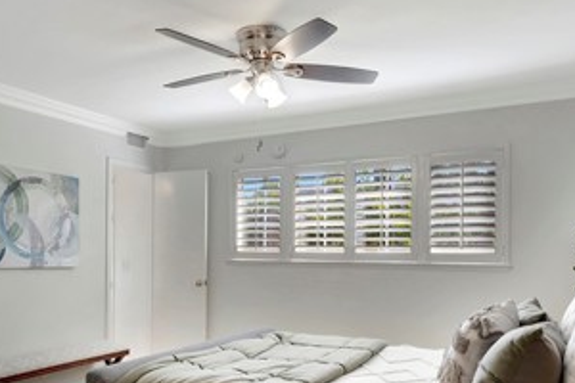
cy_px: 245
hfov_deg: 58.6
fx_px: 511
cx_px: 263
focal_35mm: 32
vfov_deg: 40.8
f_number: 5.6
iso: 100
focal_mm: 10
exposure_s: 1/30
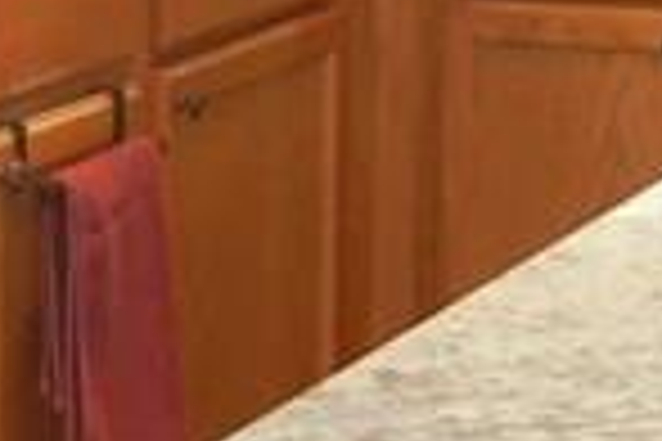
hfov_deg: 9.5
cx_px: 113
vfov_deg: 6.1
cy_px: -630
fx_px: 3990
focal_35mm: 217
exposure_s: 1/30
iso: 200
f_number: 3.5
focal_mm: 5.4
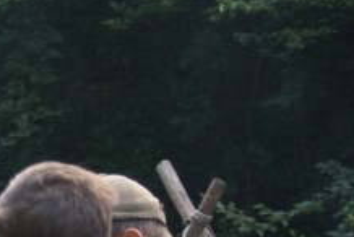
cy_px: 337
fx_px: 3249
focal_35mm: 330
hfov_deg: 6.2
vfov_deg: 4.2
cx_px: -148
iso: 320
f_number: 5.6
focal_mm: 60
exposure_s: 1/100
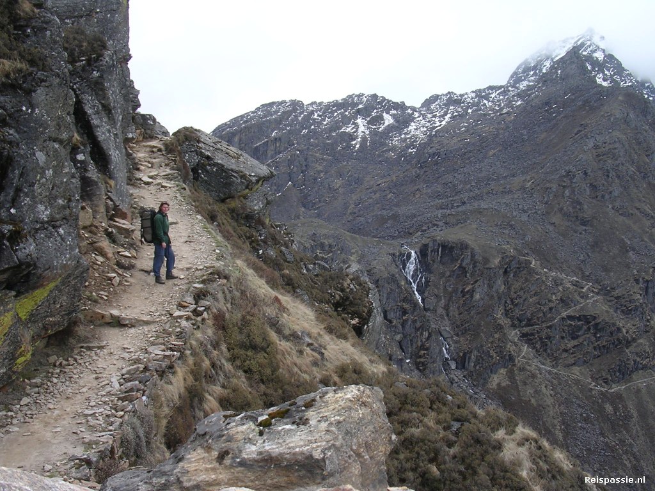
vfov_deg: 37.7
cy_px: 246
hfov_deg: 49.0
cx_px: 328
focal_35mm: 38
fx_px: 719
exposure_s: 1/294
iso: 100
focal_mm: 5.8
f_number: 5.6
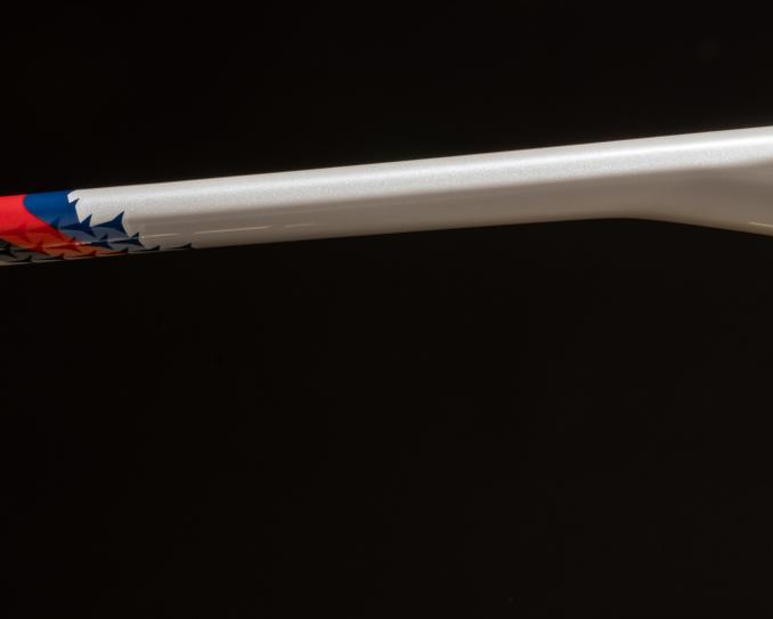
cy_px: 343
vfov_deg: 8.3
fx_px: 4257
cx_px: 985
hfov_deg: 10.2
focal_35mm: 186
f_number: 18
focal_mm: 70
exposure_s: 1/160
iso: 100
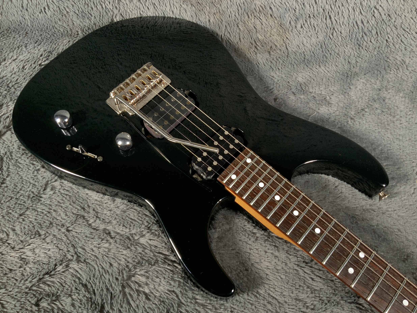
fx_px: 361
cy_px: 156
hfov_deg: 60.0
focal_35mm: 30
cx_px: 211
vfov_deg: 46.8
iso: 80
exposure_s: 1/52
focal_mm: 3
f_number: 1.8
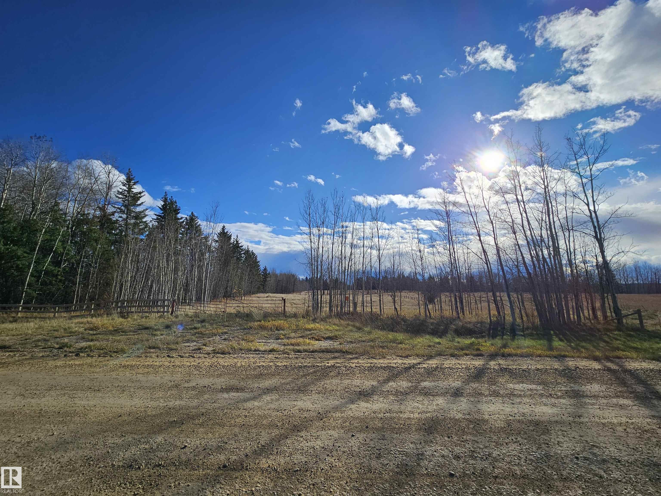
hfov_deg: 106.2
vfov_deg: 89.9
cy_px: 248
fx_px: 248
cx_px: 330
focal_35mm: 13
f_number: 2.2
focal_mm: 2.2
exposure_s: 1/4591
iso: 50
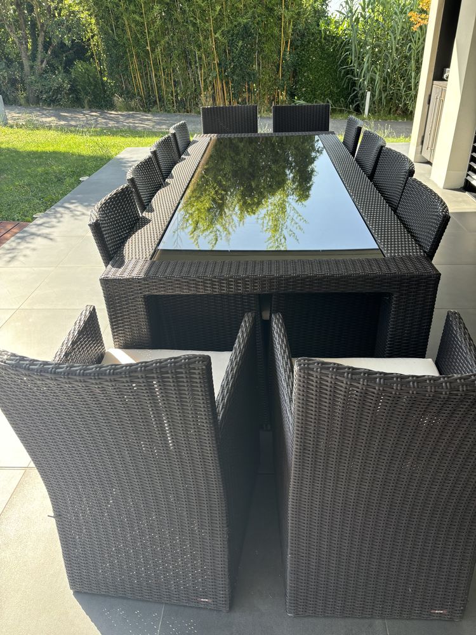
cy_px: 318
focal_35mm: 26
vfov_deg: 67.3
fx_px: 477
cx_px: 238
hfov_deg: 53.1
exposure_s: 1/297
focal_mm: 5.96
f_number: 1.6
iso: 50
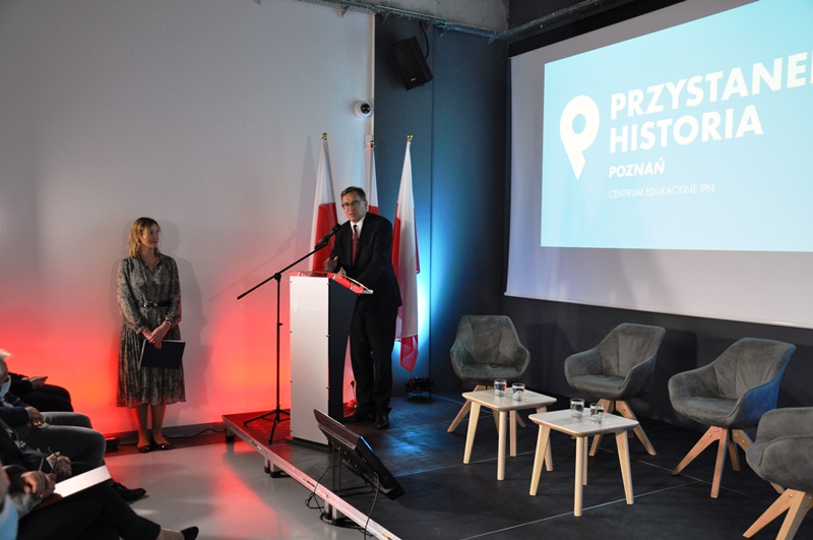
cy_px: 270
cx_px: 406
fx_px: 744
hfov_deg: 57.3
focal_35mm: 33
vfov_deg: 39.9
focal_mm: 22
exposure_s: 1/40
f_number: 3.8
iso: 800
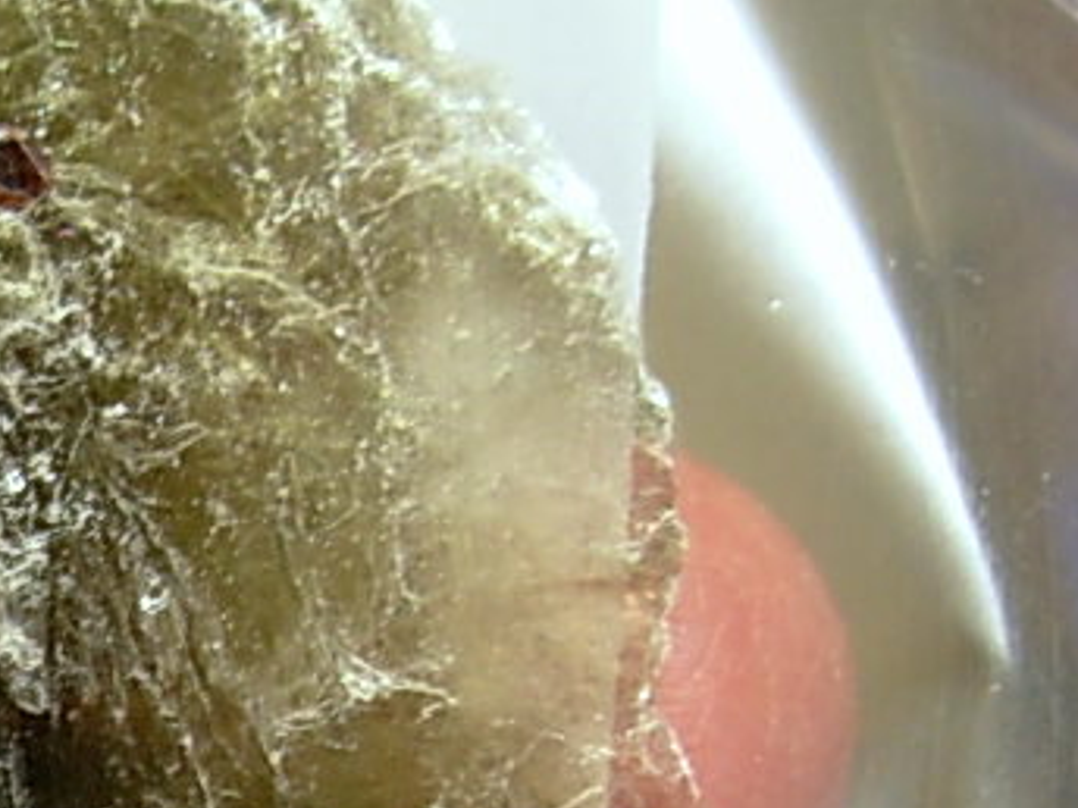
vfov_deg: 12.9
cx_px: -213
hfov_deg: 16.7
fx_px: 3519
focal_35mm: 113
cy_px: 849
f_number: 2.9
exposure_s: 1/9.5
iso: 50
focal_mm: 6.3
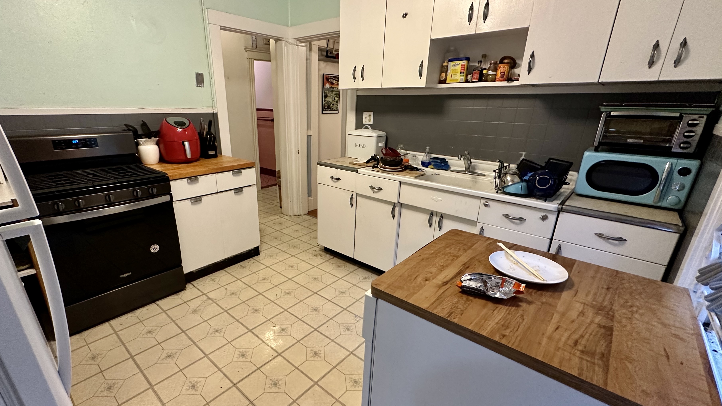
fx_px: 325
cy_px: 220
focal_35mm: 17
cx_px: 329
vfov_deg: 63.8
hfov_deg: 95.7
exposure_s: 1/60
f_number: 2.2
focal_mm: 2.22
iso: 400
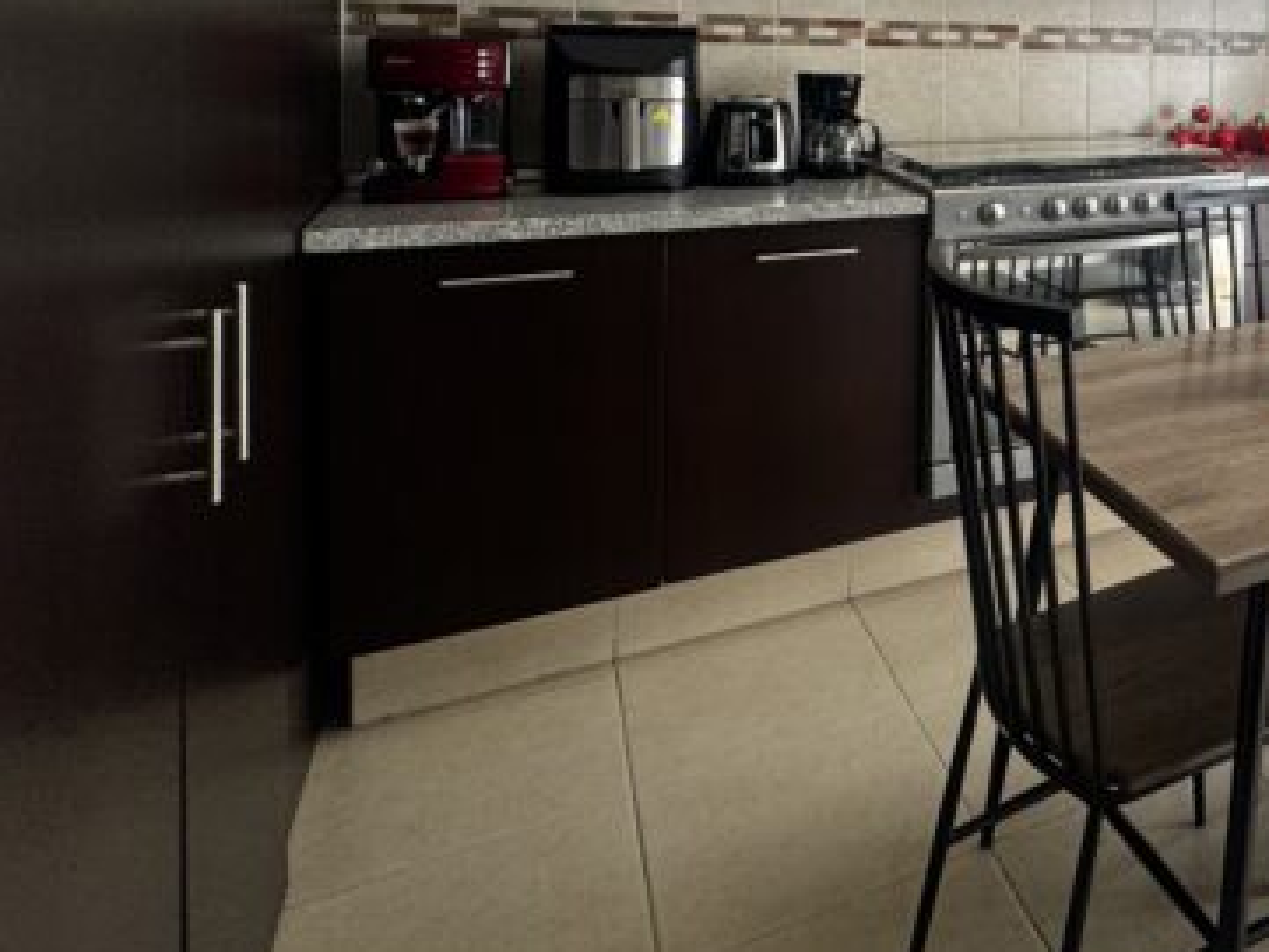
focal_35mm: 31
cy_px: 84
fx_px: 1137
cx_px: 1371
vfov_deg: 41.6
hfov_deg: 45.2
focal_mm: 2.22
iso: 160
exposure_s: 1/120
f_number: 2.2
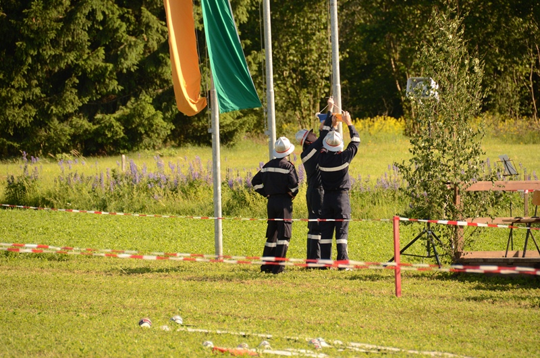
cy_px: 179
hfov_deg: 6.9
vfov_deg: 4.6
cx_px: 270
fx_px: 4491
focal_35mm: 300
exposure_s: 1/1000
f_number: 5.6
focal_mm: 200
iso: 500
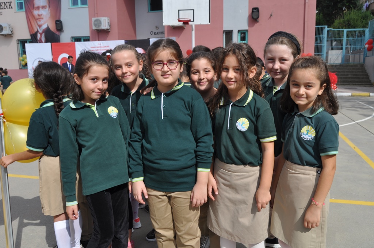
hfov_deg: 62.0
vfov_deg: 43.5
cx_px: 187
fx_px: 311
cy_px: 124
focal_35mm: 30
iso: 200
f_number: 10
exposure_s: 1/400
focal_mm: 20
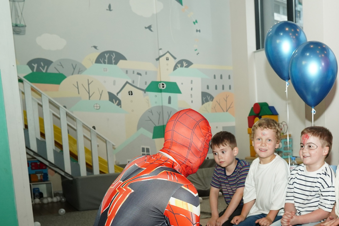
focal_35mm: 49
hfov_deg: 37.9
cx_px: 298
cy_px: 197
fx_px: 461
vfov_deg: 26.7
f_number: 5.6
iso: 2000
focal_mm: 26
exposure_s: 1/200
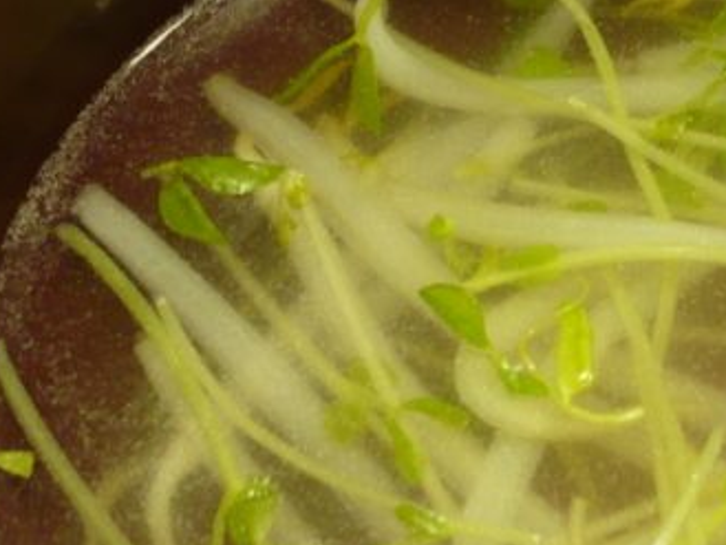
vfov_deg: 17.4
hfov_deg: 22.2
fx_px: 1783
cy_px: 342
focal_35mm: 85
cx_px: 713
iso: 200
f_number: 2.8
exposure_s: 1/15
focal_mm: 5.8
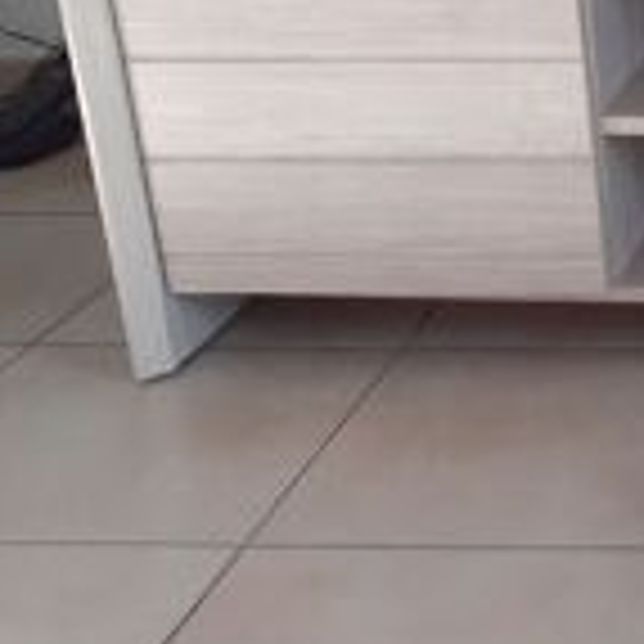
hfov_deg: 19.1
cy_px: 221
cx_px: 959
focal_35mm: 80
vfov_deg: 21.6
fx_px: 1684
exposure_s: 1/50
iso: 100
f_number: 1.9
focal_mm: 3.6
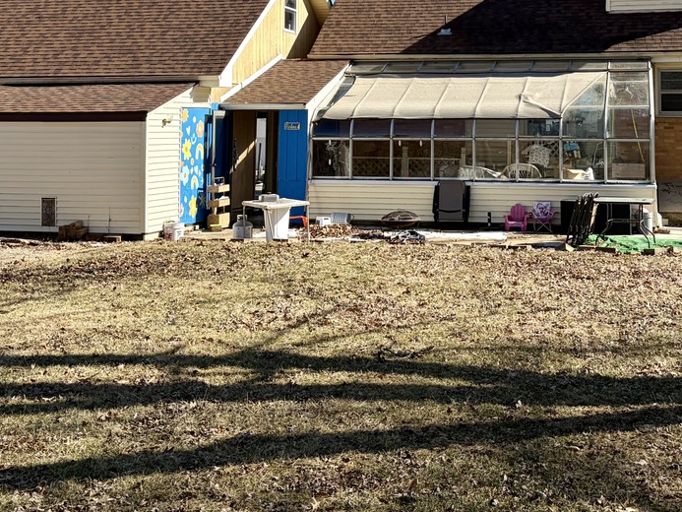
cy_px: 61
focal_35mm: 54
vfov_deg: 26.2
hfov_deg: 35.4
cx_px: 412
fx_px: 1064
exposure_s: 1/2364
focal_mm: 5.96
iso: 50
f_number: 1.6
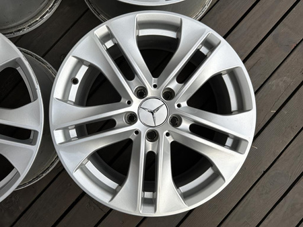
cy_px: 114
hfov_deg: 71.6
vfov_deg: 56.9
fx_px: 210
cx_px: 152
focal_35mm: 24
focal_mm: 6.86
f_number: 1.78
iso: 80
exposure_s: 1/406
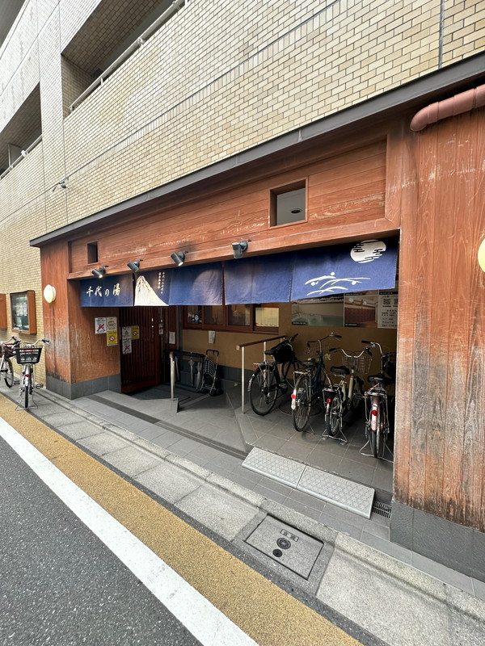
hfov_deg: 85.7
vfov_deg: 102.1
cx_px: 242
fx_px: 262
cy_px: 323
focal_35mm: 14
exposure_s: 1/99
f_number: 2.2
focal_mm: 2.22
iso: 125
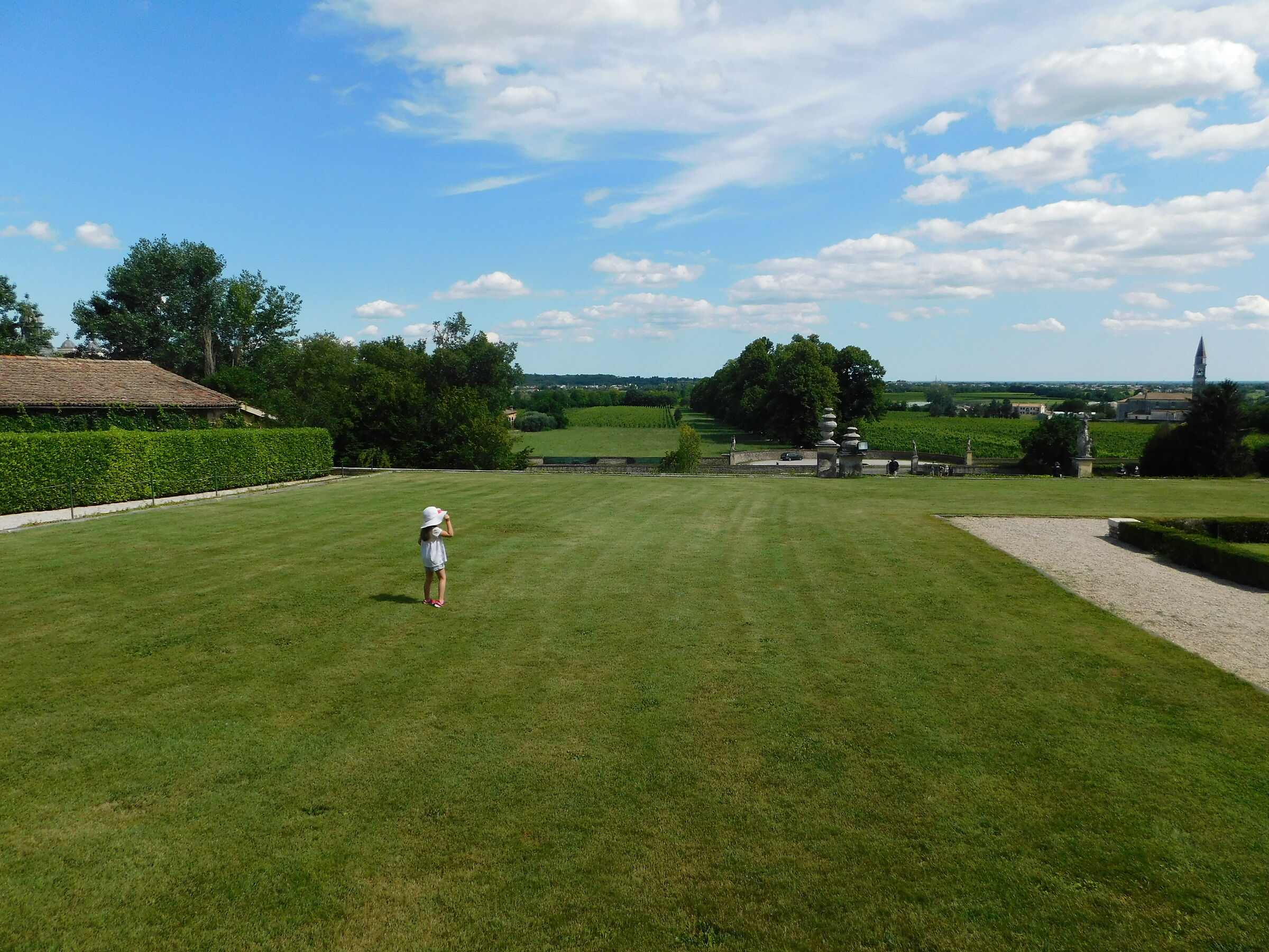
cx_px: 634
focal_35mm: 23
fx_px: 843
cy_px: 476
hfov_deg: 73.9
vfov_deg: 58.9
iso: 125
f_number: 6
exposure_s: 1/640
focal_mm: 4
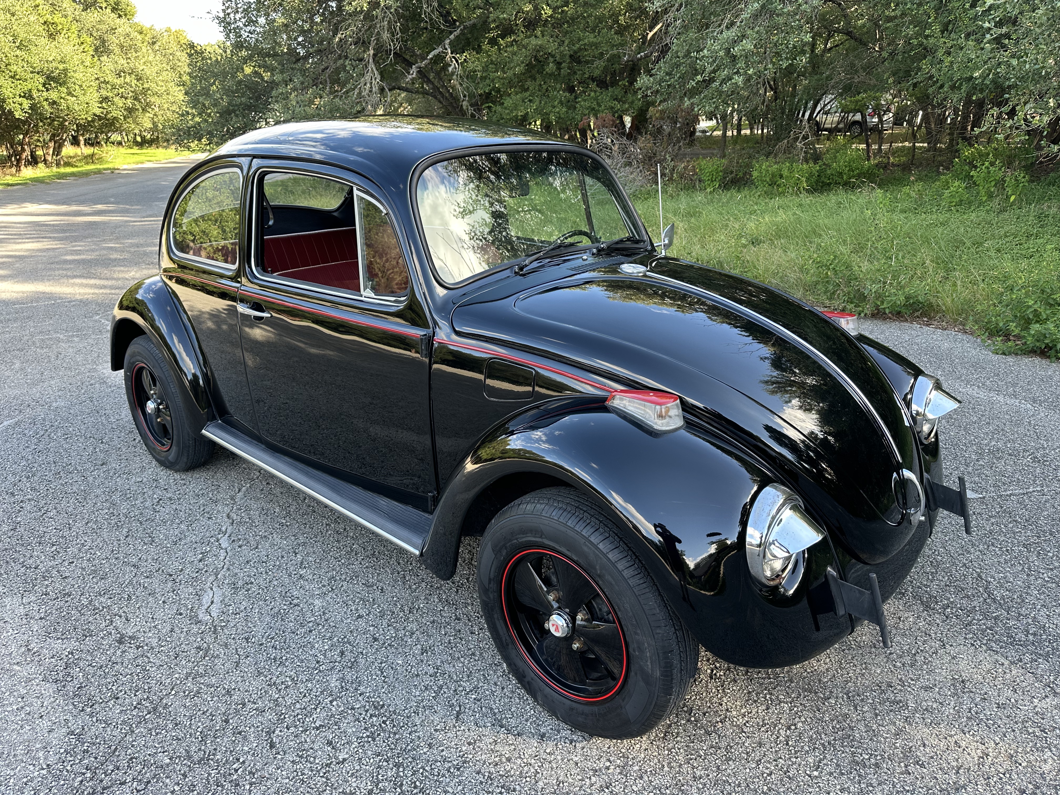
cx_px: 530
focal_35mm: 24
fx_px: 735
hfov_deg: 71.6
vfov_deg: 56.8
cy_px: 398
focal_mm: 6.86
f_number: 1.78
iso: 64
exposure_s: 1/193
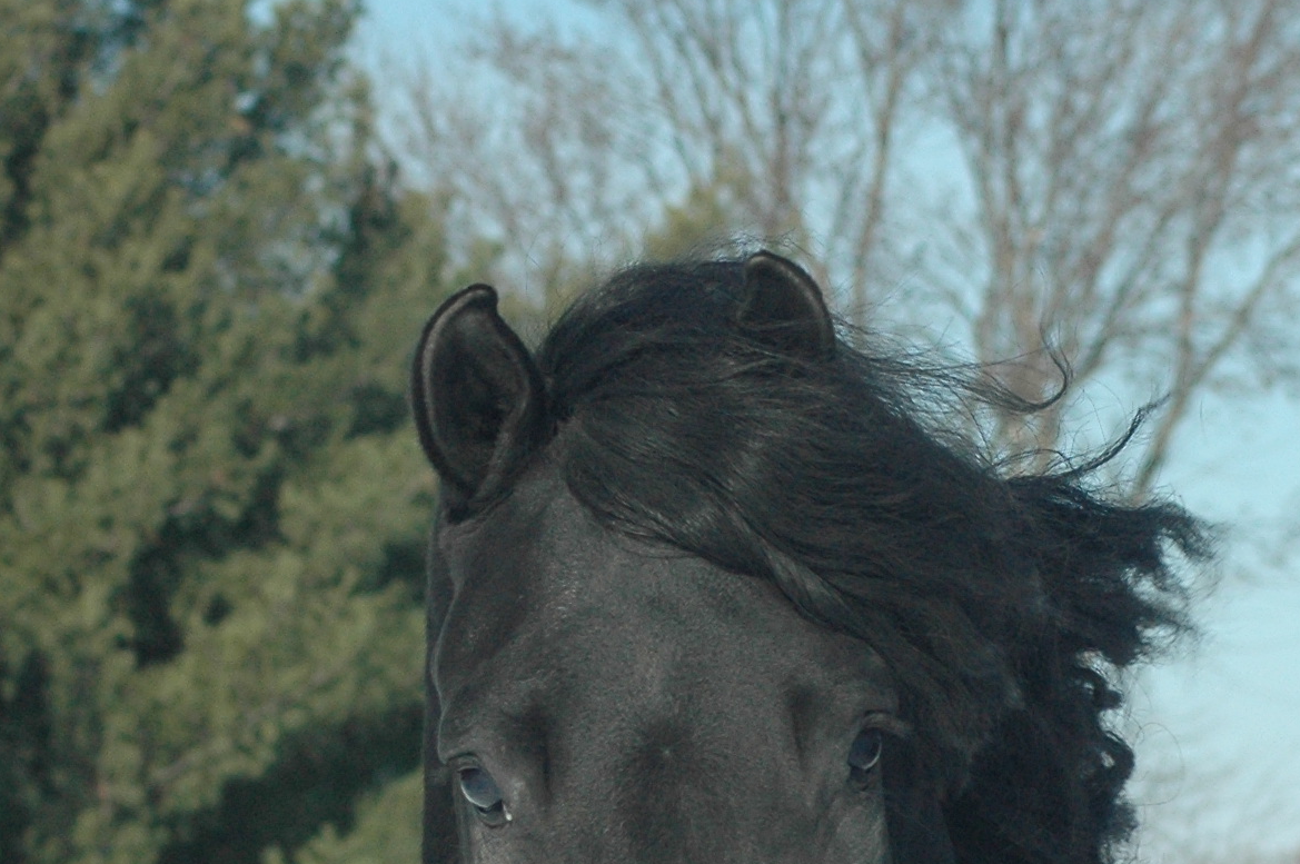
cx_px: 790
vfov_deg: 4.5
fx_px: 10859
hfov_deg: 6.9
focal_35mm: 301
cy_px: 974
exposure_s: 1/400
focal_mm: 78
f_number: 7.1
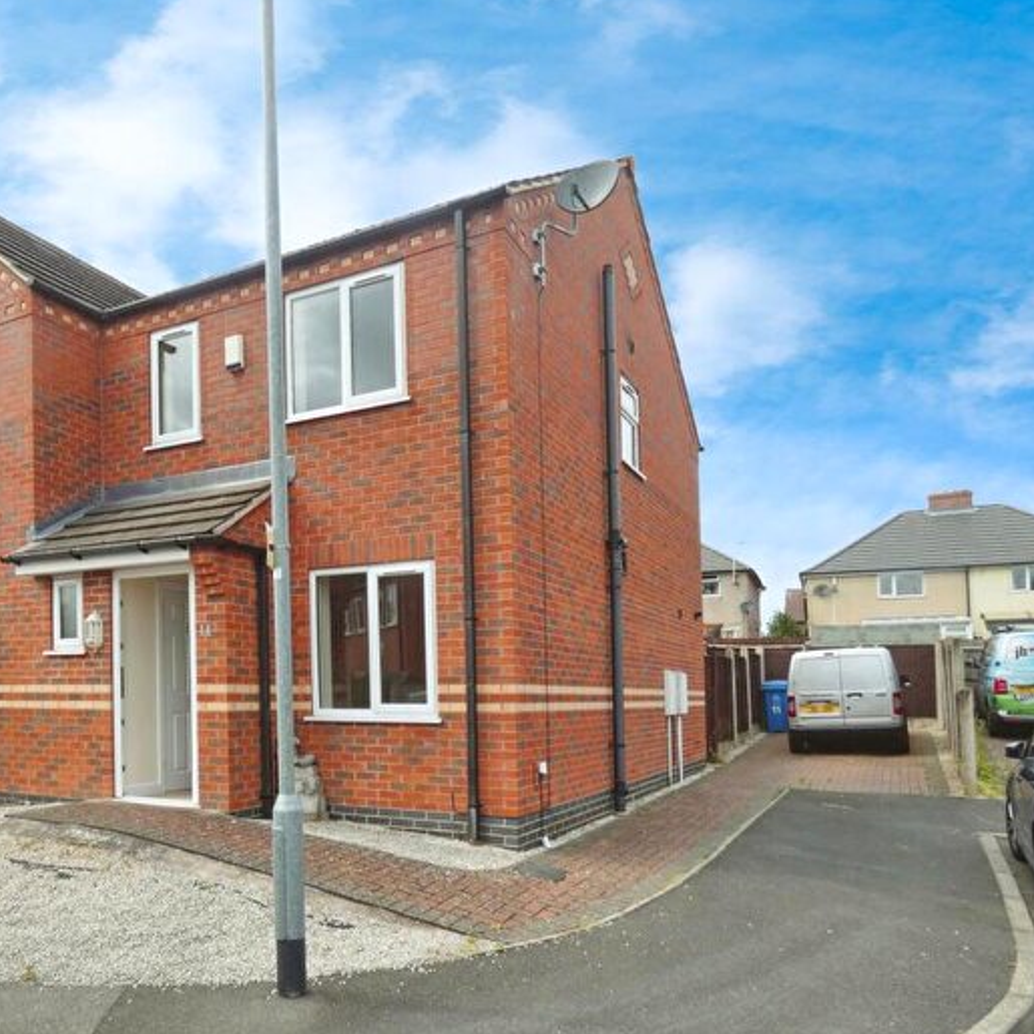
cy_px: 521
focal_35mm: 24
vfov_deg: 65.0
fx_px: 811
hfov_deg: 63.3
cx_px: 340
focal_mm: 3.6
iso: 80
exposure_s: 1/1000
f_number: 2.8
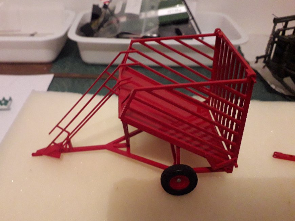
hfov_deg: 58.1
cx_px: 126
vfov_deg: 45.3
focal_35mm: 31
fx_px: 264
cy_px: 125
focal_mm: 3.6
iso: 400
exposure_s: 1/20
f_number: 1.9
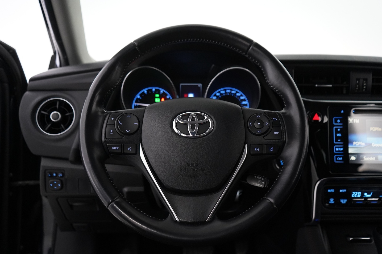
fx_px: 329
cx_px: 191
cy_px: 127
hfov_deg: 60.3
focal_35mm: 31
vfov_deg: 42.3
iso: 5000
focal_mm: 31
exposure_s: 1/80
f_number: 4
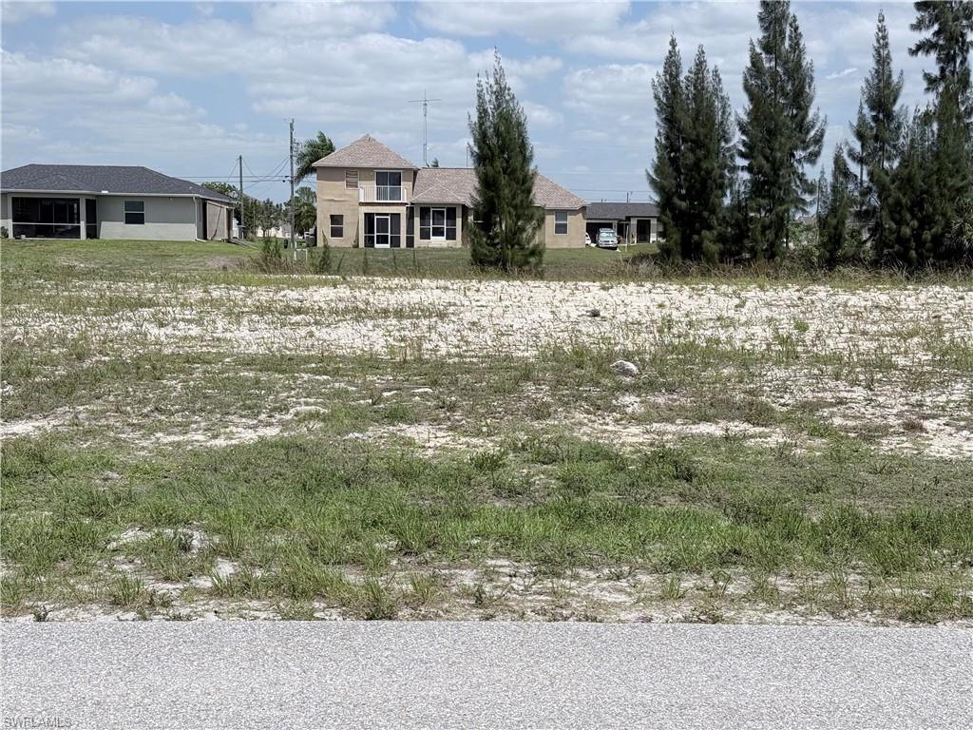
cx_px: 486
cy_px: 365
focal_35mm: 48
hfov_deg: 39.7
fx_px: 1349
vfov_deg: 30.3
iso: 64
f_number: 1.78
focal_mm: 6.76
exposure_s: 1/9901
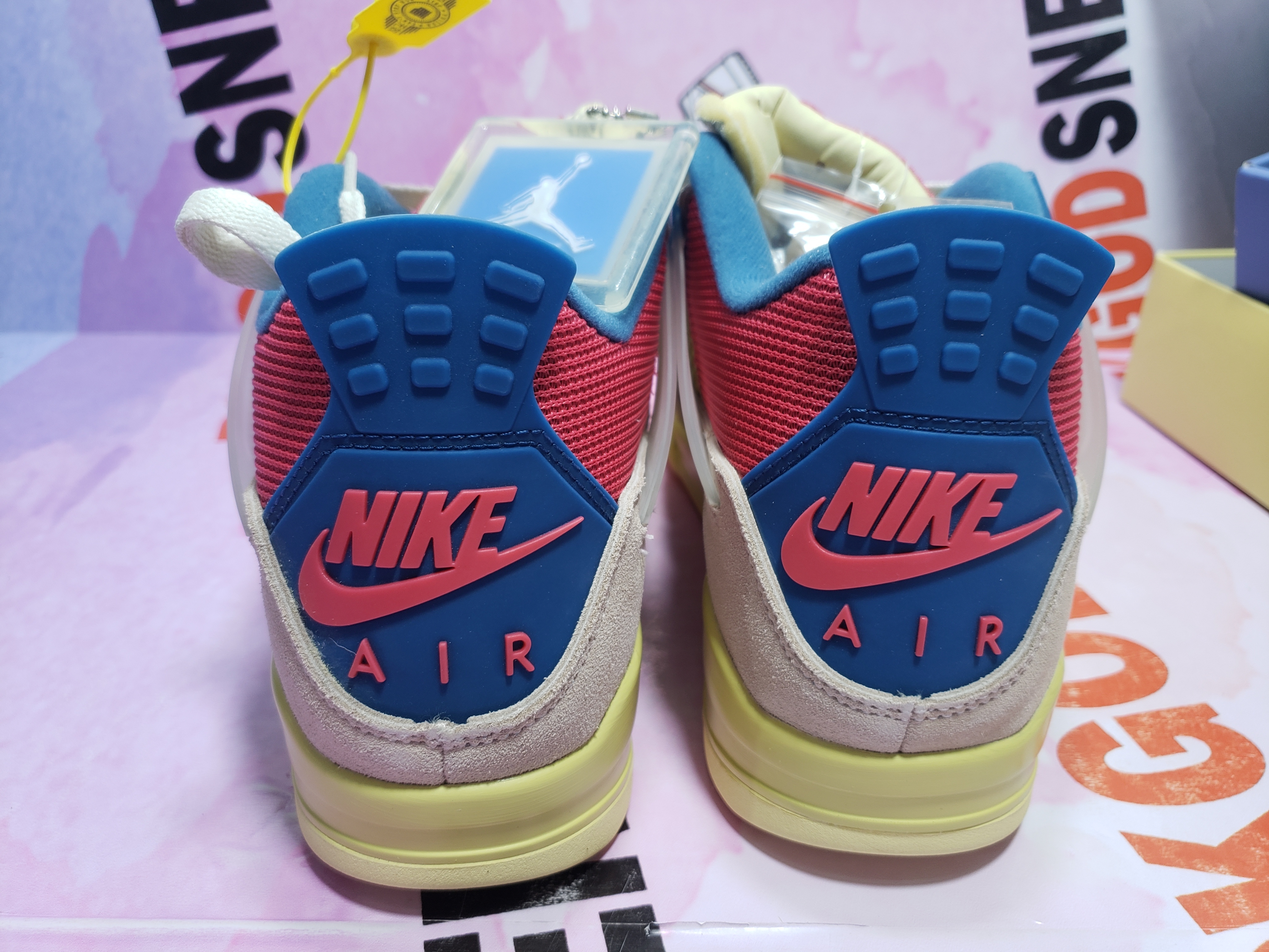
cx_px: 634
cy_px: 476
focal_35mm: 26
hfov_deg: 67.3
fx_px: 953
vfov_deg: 53.1
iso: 50
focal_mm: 4.3
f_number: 1.5
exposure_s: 1/50
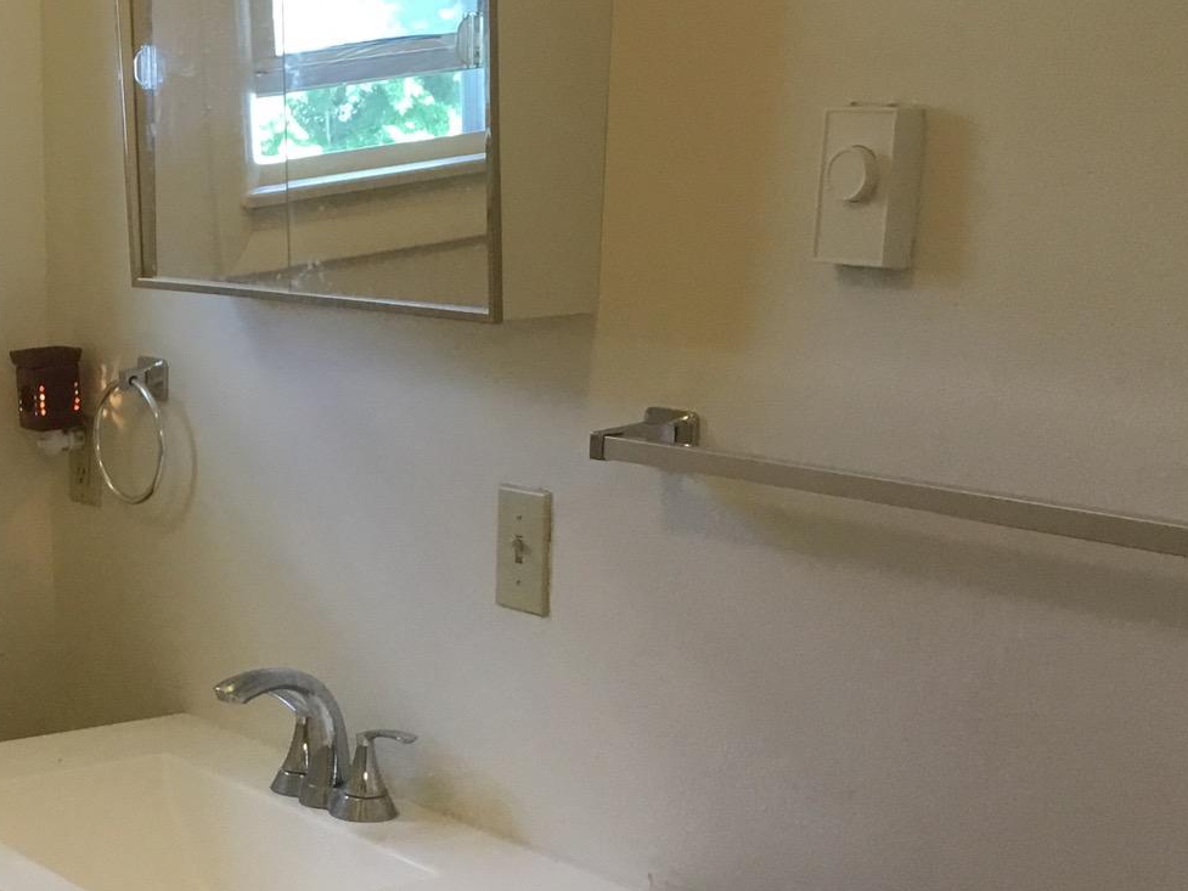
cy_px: 621
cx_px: 26
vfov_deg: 22.5
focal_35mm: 65
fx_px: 2231
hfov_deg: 28.2
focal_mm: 3.3
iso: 40
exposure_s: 1/30
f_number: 2.4
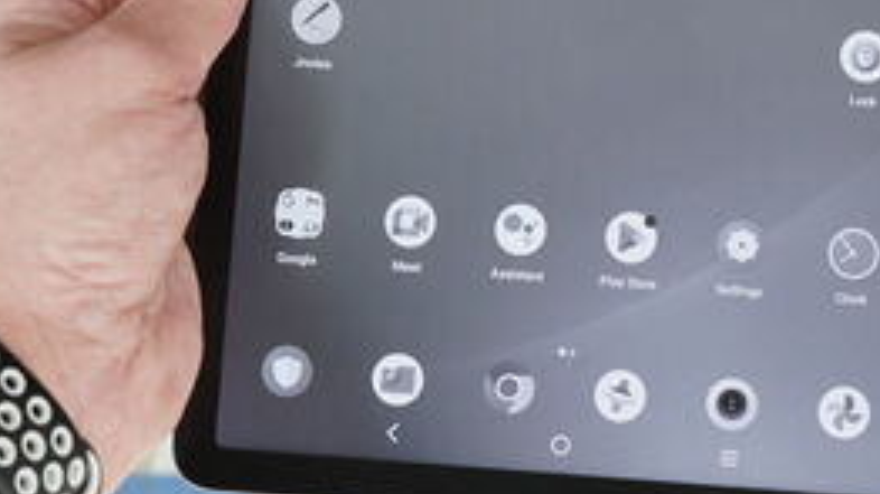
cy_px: -72
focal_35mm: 86
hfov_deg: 24.5
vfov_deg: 13.7
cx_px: 638
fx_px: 2006
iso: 2000
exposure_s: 1/125
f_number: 8
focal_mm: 35
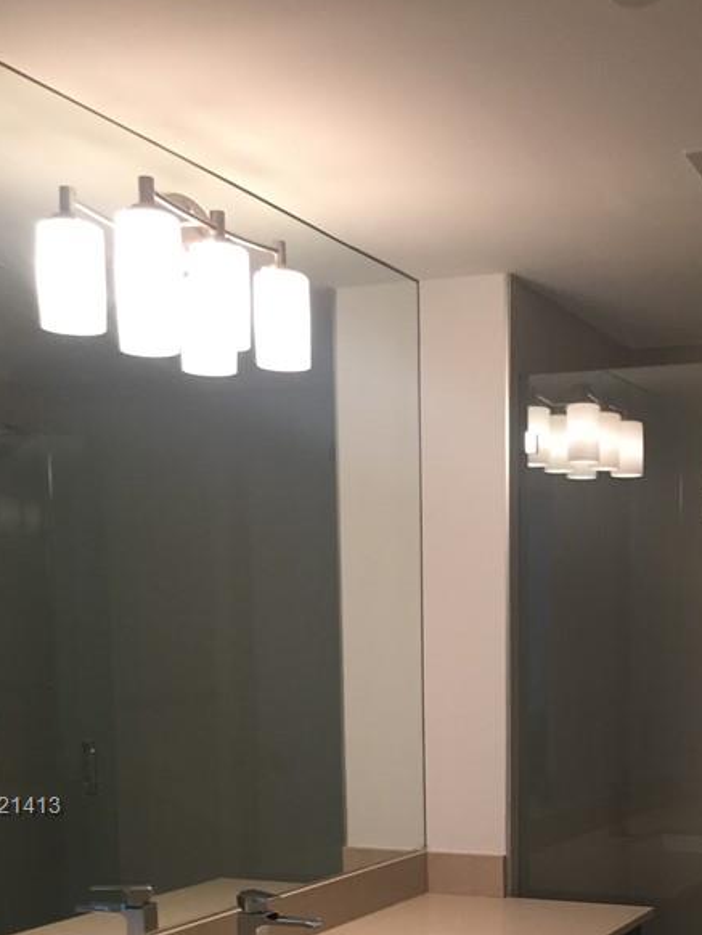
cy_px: 808
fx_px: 1378
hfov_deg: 28.0
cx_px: 557
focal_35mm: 51
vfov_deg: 35.6
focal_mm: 4.15
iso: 50
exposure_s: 1/30
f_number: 2.2
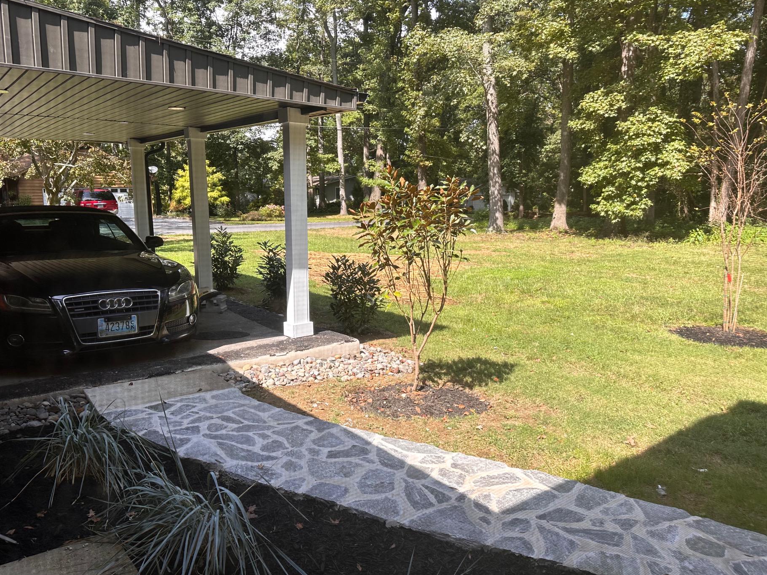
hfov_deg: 65.3
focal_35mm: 27
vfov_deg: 51.4
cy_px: 292
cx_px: 391
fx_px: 598
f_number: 1.78
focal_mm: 6.86
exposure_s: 1/903
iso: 80
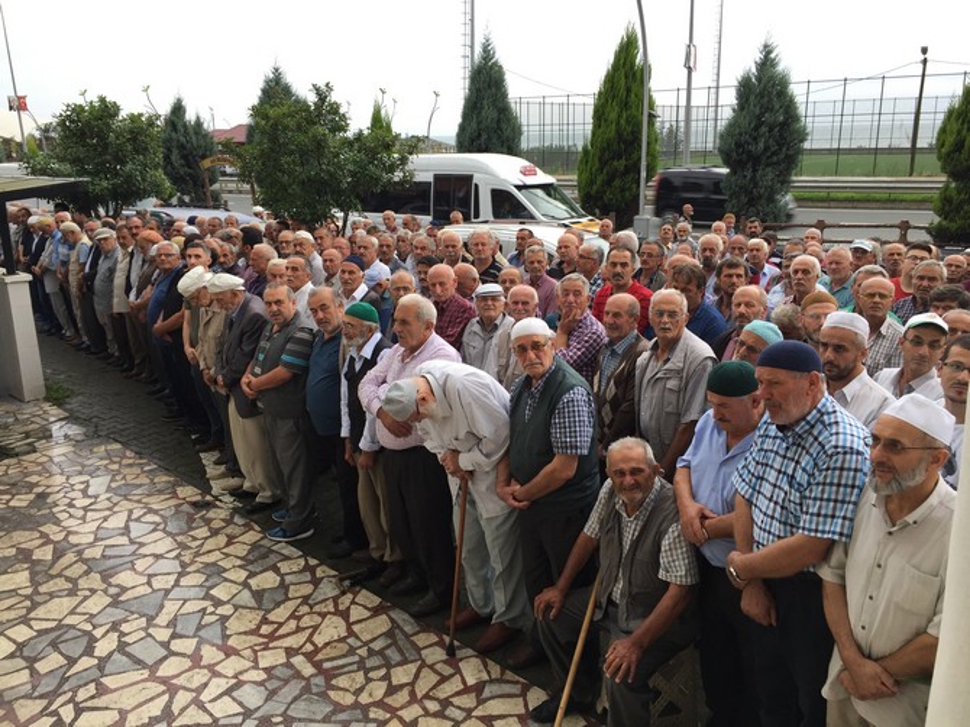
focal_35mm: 29
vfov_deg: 48.2
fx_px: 812
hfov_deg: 61.7
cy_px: 364
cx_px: 485
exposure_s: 1/114
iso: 32
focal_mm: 4.15
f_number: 2.2
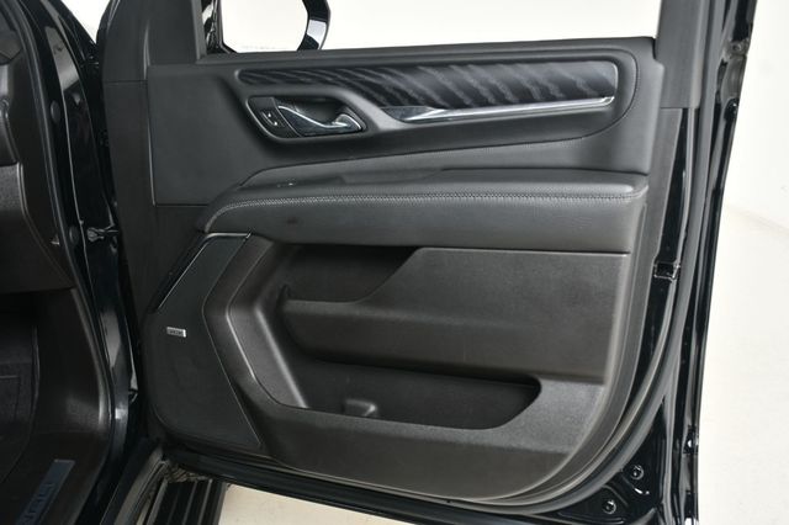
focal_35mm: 34
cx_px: 394
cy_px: 262
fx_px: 745
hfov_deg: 55.8
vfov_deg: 38.8
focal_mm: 23
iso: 100
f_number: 5
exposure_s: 1/160
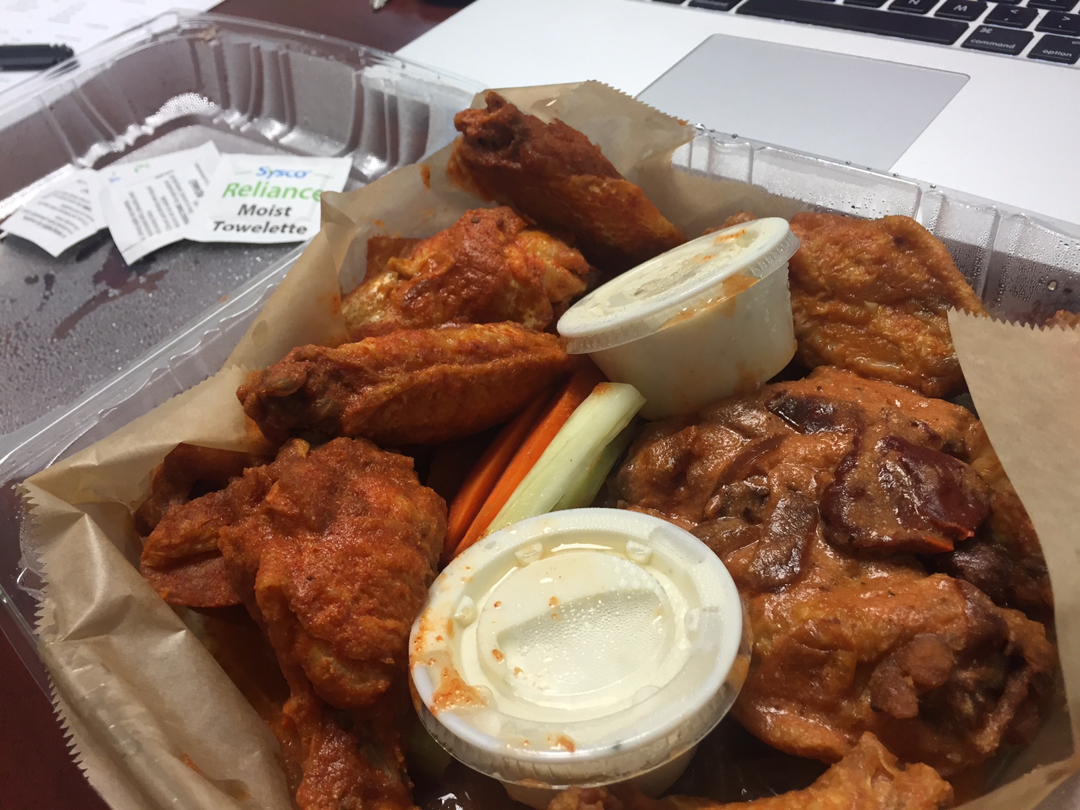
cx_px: 540
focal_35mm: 29
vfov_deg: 48.2
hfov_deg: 61.7
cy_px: 405
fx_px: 905
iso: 64
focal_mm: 4.15
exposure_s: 1/30
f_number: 2.2
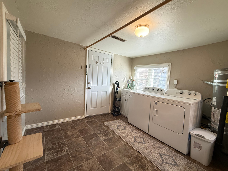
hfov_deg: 98.2
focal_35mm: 15
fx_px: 99
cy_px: 86
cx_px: 113
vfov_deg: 81.7
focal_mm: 2.22
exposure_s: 1/60
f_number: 2.2
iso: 200
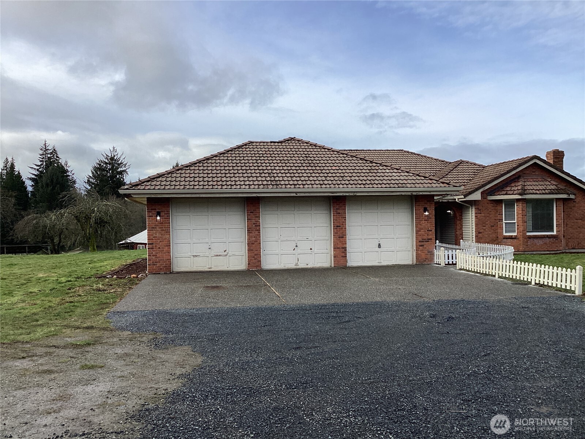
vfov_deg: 45.4
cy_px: 220
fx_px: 524
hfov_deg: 58.4
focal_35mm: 31
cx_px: 292
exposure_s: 1/886
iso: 25
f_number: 2.4
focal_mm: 3.3
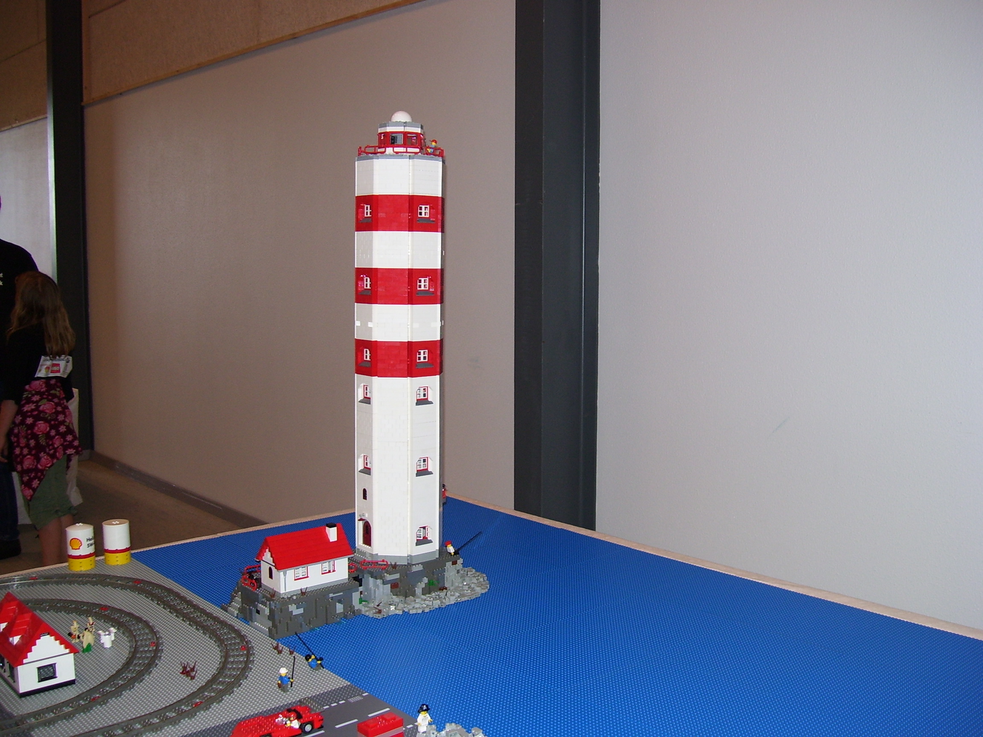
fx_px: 1022
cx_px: 492
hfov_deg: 51.4
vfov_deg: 39.7
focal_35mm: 36
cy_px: 368
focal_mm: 6
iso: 80
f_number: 2.7
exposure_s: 1/60
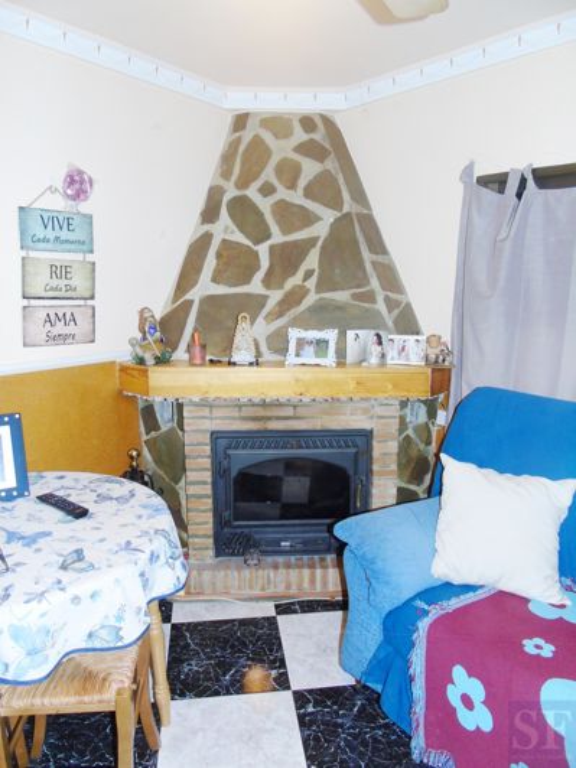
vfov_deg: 69.4
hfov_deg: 54.9
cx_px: 288
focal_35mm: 25
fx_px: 555
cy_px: 384
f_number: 3.4
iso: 200
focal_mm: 4.4
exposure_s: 1/8
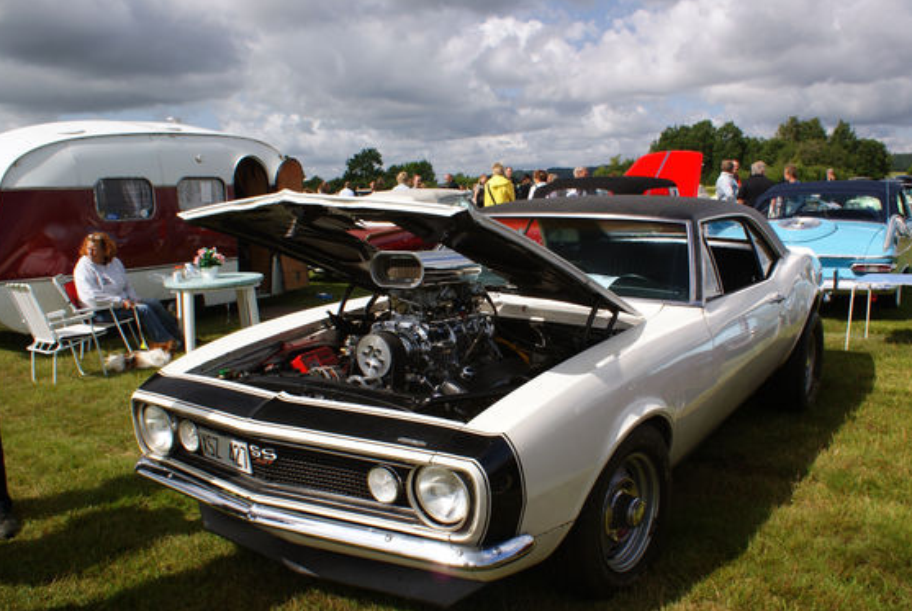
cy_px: 347
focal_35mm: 31
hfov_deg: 60.1
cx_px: 503
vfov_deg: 42.4
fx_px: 786
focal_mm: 18
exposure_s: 1/80
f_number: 10
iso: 100
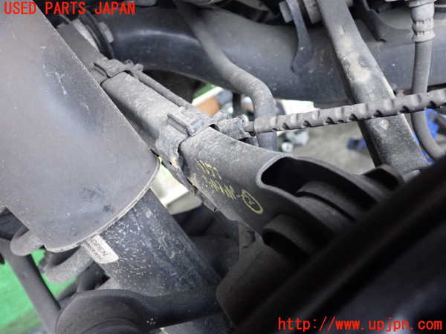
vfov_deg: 46.8
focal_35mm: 30
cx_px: 223
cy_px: 167
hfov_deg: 60.0
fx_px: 387
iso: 1250
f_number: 2.3
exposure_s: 1/125
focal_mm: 5.4
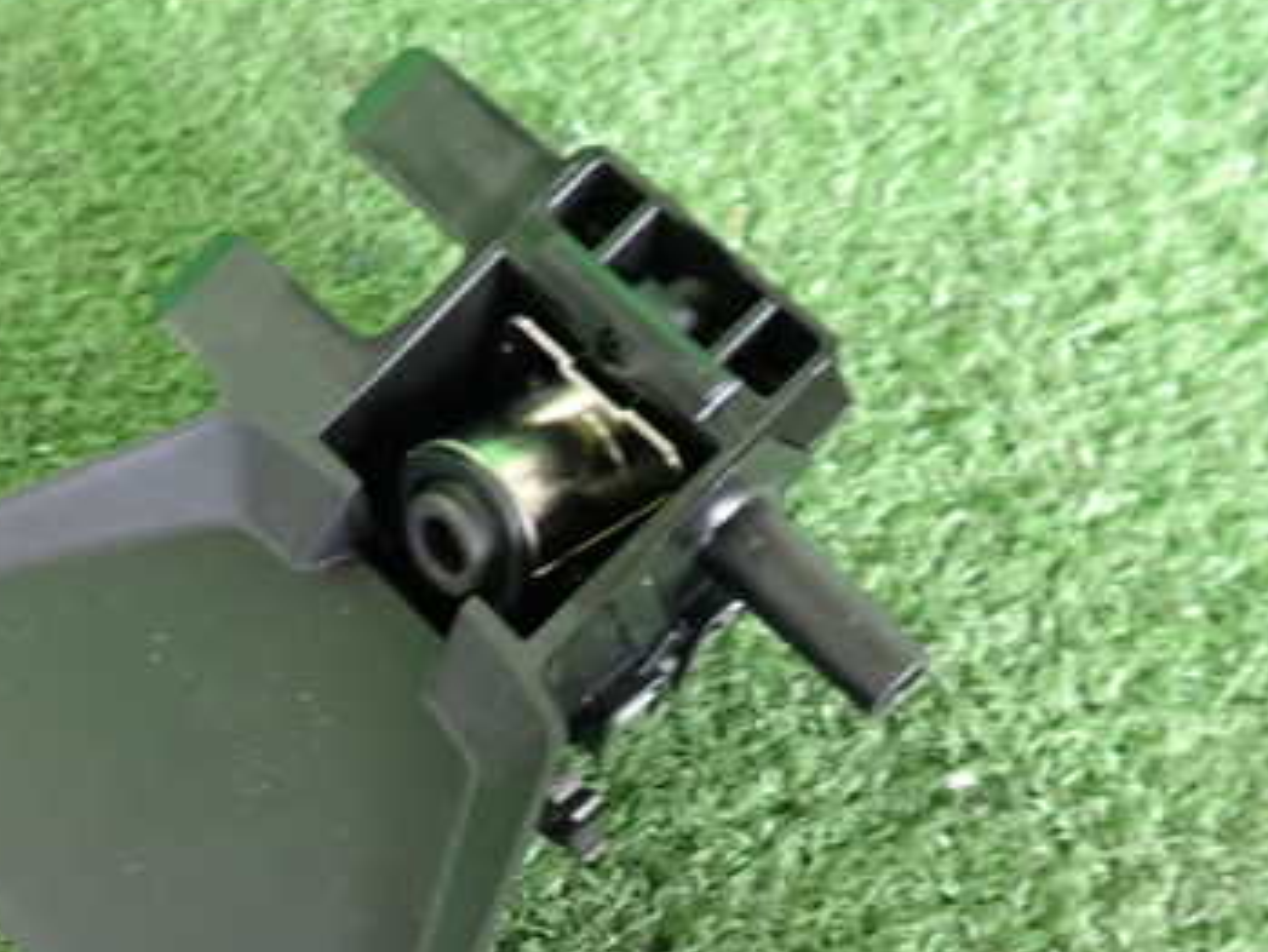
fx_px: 1576
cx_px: 451
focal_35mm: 43
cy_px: 705
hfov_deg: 43.4
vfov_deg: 33.0
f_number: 2
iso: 250
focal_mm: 4.5
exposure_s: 1/30
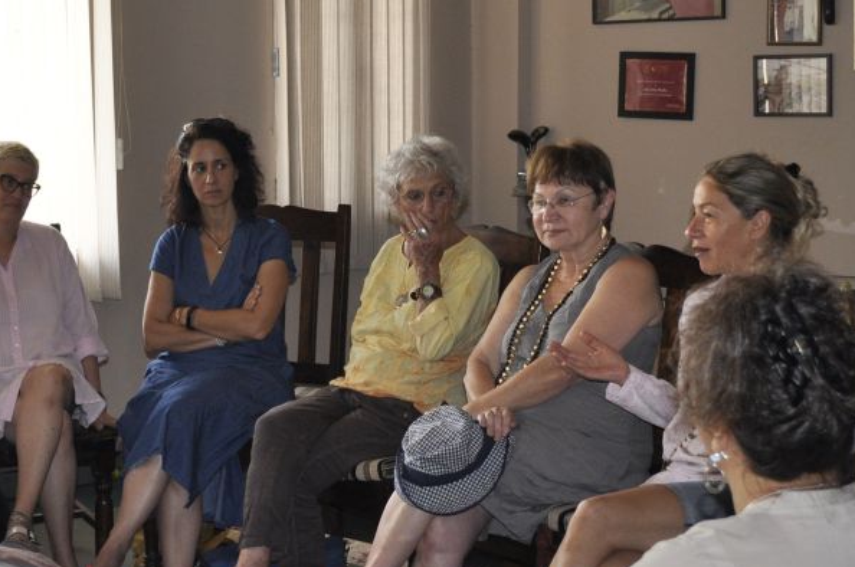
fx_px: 1849
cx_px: 289
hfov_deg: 25.9
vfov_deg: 17.4
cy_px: 373
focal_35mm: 78
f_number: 4
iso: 500
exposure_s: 1/125
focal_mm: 24
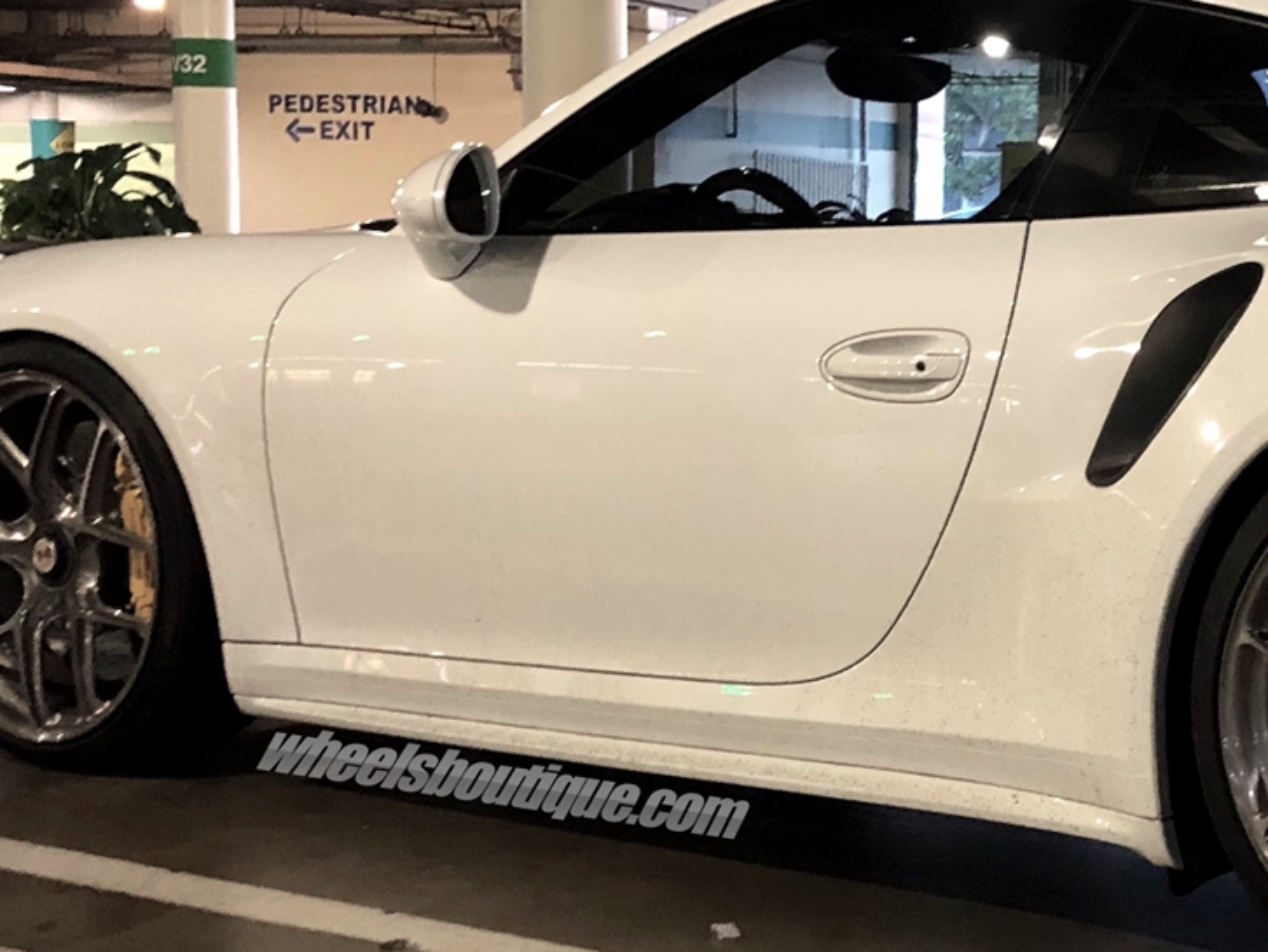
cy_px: 498
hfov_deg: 25.4
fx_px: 2712
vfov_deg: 19.9
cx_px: 1188
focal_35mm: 74
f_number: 1.8
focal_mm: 4
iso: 100
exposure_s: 1/7
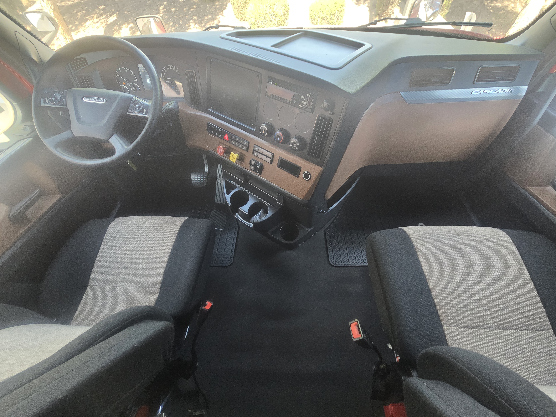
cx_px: 278
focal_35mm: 13
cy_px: 208
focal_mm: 2.2
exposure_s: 1/60
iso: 250
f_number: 2.2
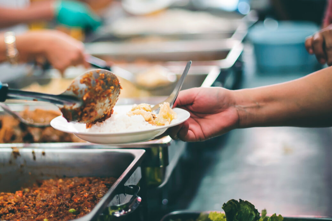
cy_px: 118
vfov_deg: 17.7
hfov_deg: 26.2
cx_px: 120
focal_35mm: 77
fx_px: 710
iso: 1250
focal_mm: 50
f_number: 1.4
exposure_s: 1/400
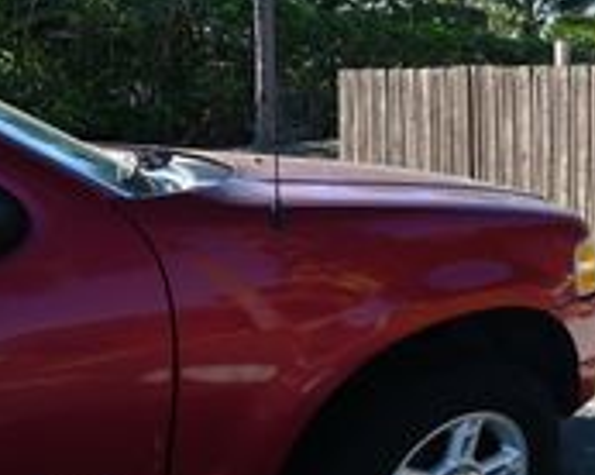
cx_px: 850
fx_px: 692
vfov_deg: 37.5
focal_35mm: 39
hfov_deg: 30.6
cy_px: 167
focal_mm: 14.5
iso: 100
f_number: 14
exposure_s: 1/30
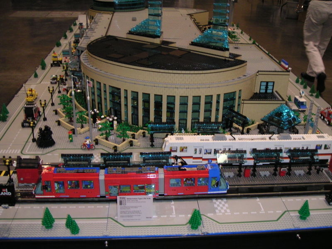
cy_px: 124
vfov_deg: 37.7
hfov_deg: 49.0
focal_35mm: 38
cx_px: 166
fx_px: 364
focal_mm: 6
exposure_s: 1/45
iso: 160
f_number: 2.8
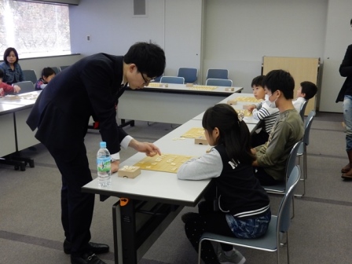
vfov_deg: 33.6
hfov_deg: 43.9
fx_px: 437
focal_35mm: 43
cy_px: 132
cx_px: 176
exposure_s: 1/25
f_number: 4.2
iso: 400
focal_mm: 7.6
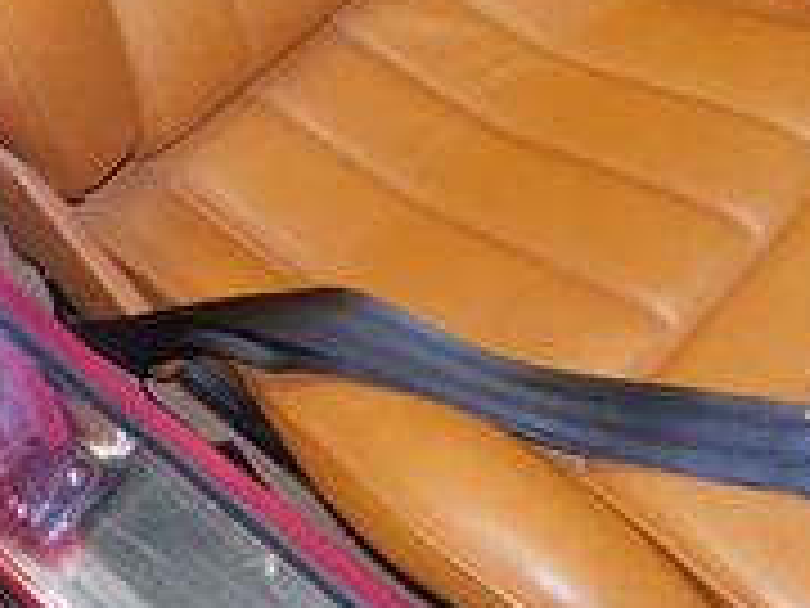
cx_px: 482
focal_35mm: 82
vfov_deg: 17.0
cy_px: -171
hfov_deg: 23.8
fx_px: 1919
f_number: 3
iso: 200
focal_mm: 4
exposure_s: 1/30
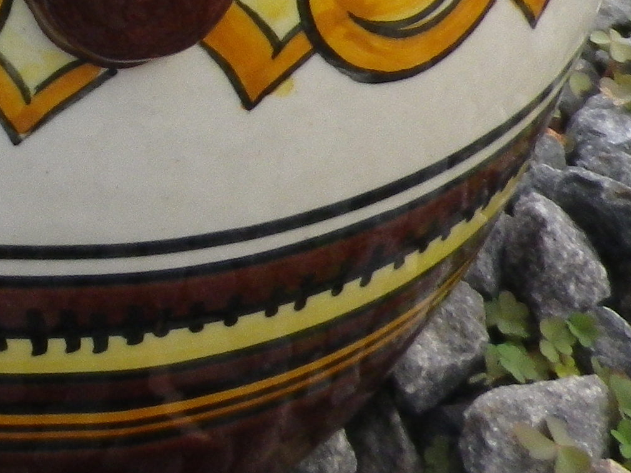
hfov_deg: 17.0
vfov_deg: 12.1
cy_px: -342
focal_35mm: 114
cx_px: 43
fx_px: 2078
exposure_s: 1/125
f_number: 3.5
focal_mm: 4.5
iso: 80
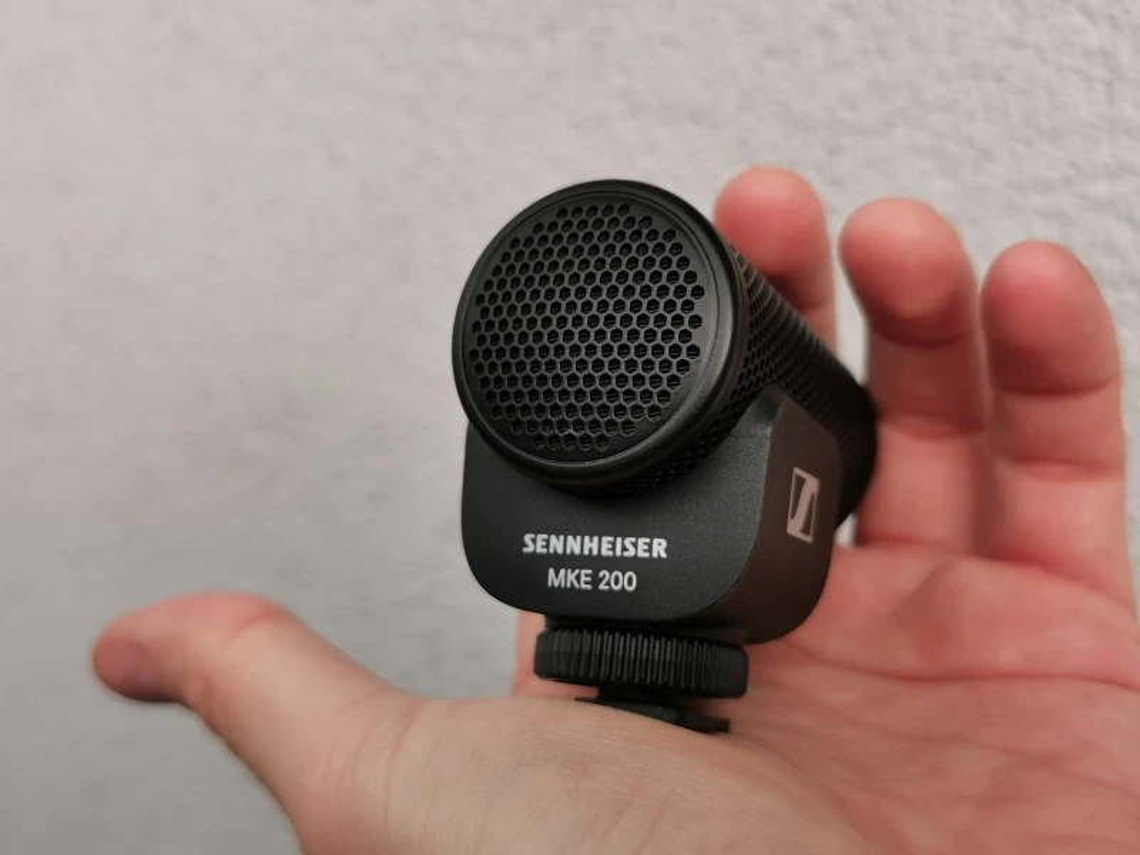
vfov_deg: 35.1
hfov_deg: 45.8
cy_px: 428
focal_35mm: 41
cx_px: 570
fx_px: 1350
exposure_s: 1/180
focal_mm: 5.56
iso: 50
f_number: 1.6
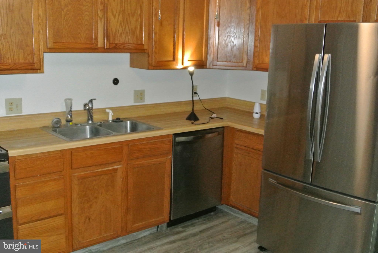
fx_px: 410
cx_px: 189
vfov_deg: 34.3
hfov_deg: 49.5
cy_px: 126
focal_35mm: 39
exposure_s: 1/60
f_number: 4
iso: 3200
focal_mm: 14.5
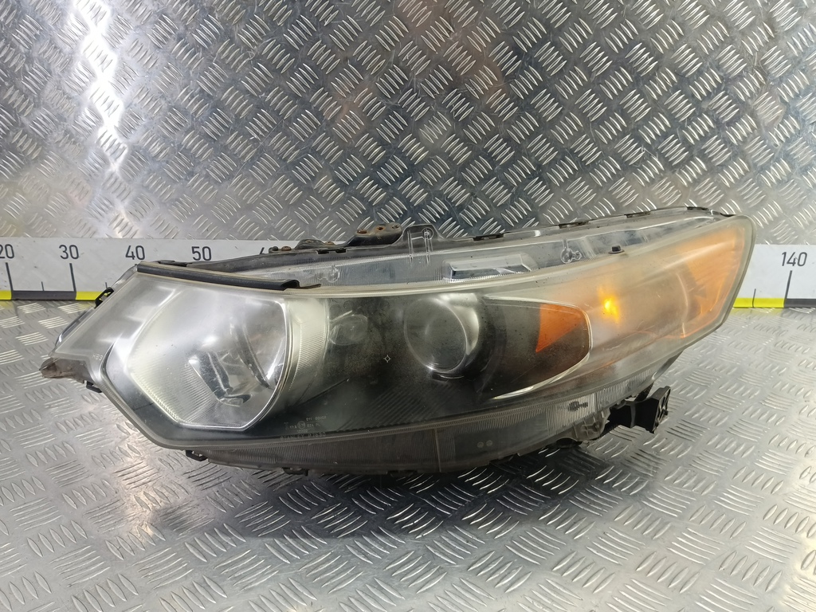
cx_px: 408
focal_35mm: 27
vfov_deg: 51.4
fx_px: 636
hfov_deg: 65.3
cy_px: 306
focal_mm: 4.11
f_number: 1.6
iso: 189
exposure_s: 1/50
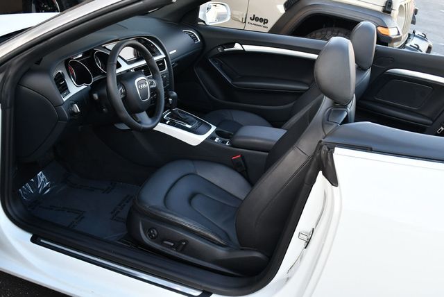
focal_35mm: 36
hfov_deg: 53.1
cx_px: 222
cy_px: 148
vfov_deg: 36.9
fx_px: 444
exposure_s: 1/250
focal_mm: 18
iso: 400
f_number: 4.5
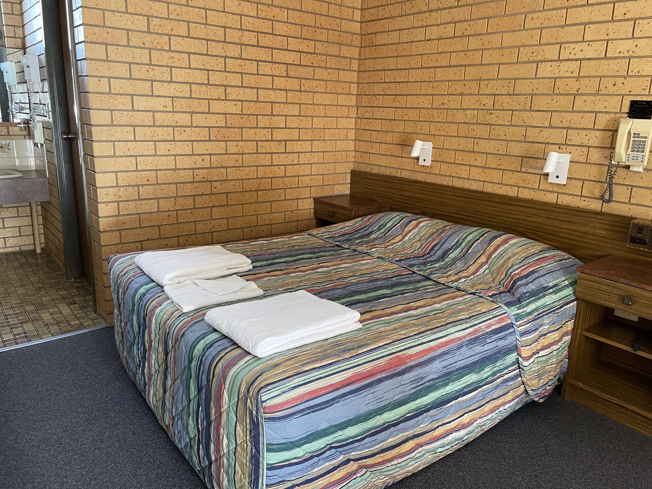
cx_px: 326
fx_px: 490
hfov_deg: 67.3
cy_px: 244
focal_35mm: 26
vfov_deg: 53.1
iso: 160
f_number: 1.6
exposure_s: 1/60
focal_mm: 4.2
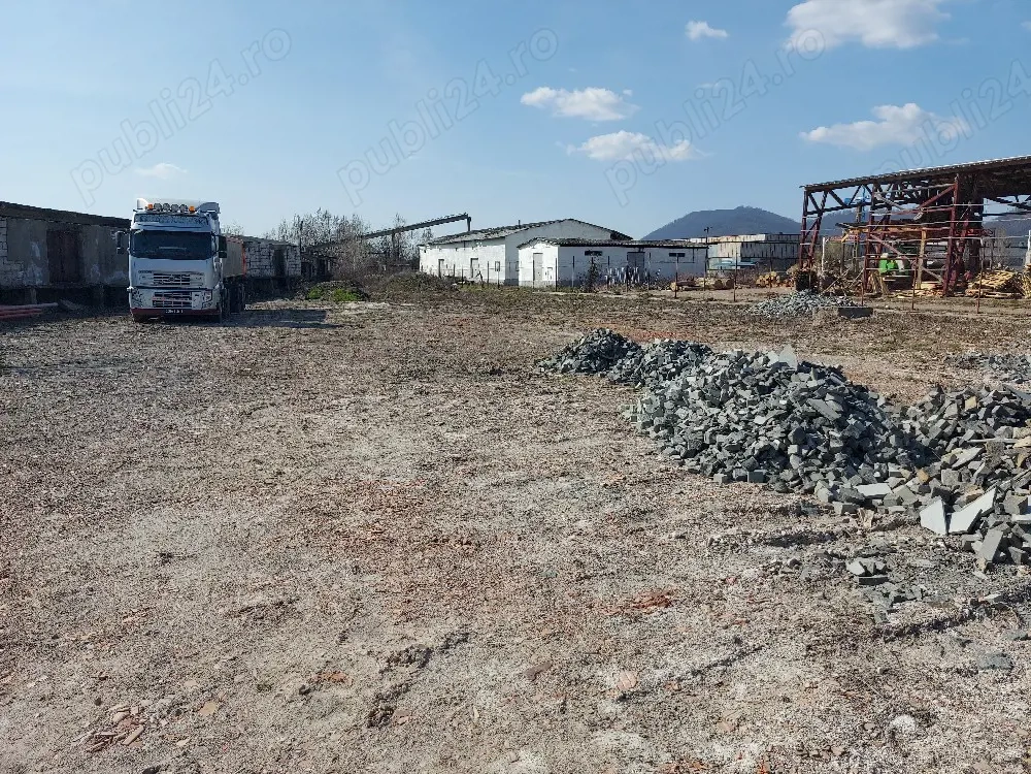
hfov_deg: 71.6
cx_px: 516
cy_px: 387
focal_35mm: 24
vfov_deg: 56.8
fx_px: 715
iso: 32
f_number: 1.8
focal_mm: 5.23
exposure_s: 1/1429
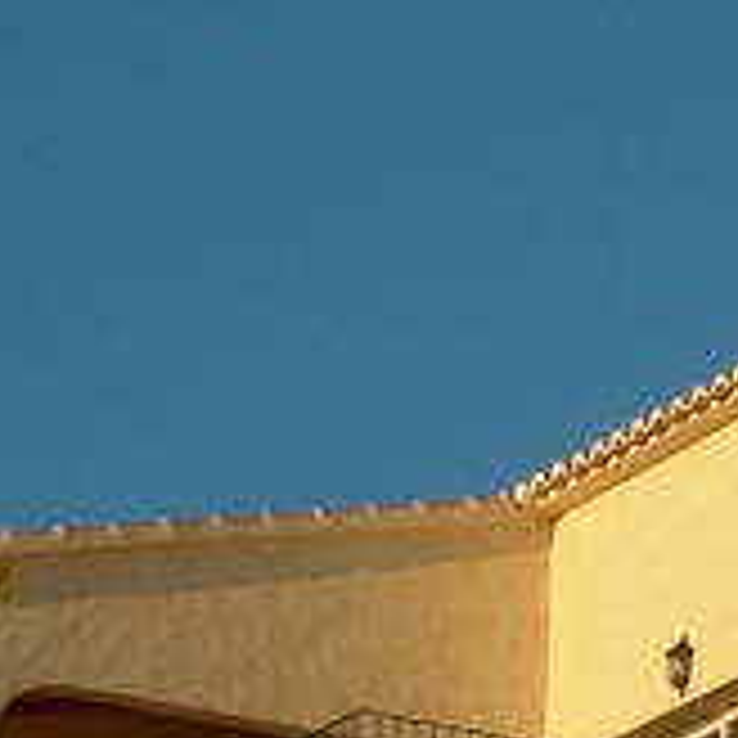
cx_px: 695
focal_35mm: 371
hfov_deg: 4.7
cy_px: 432
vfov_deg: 4.7
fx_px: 8949
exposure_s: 1/190
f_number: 7.8
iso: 50
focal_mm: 21.3
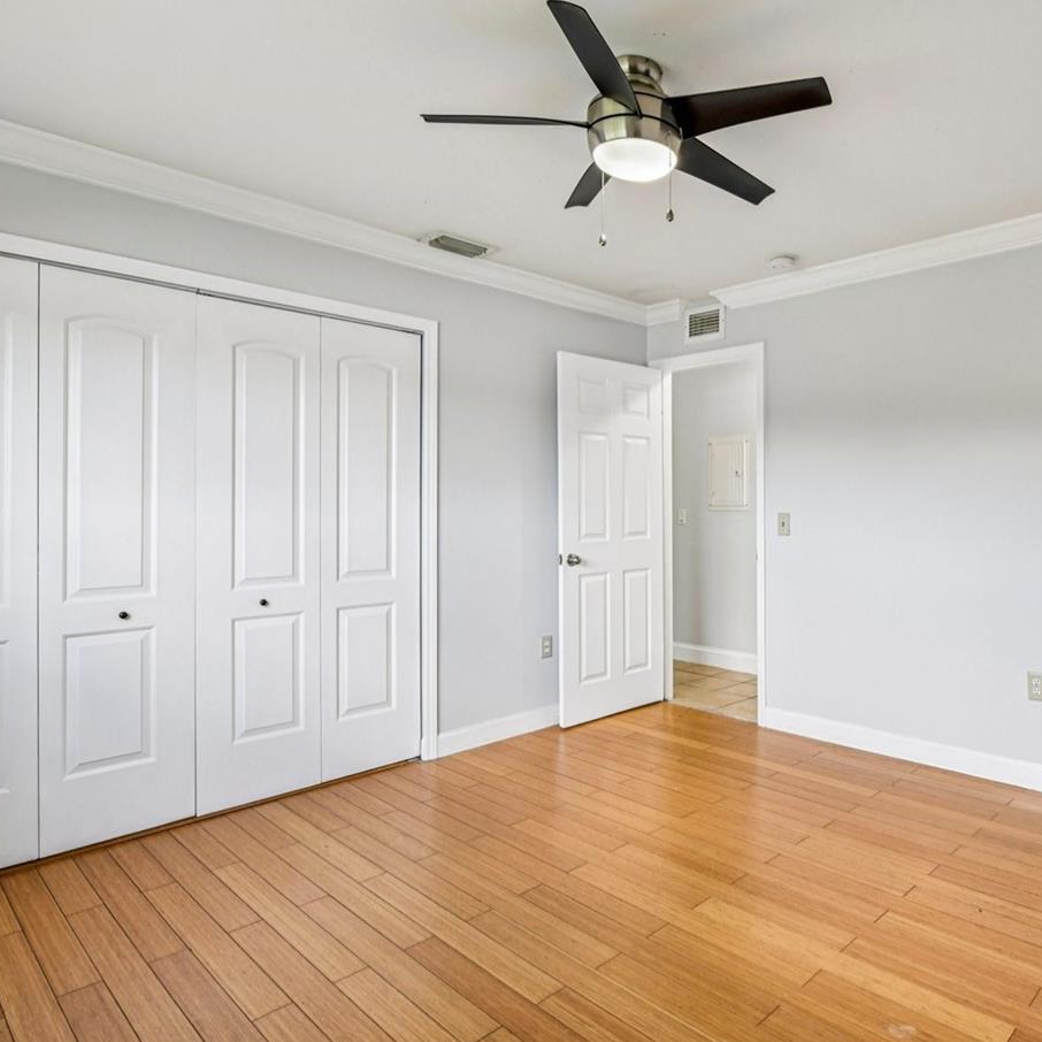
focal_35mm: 21
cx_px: 727
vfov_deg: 72.1
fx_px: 715
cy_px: 522
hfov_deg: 69.2
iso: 400
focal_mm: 14
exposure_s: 1/13
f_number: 8
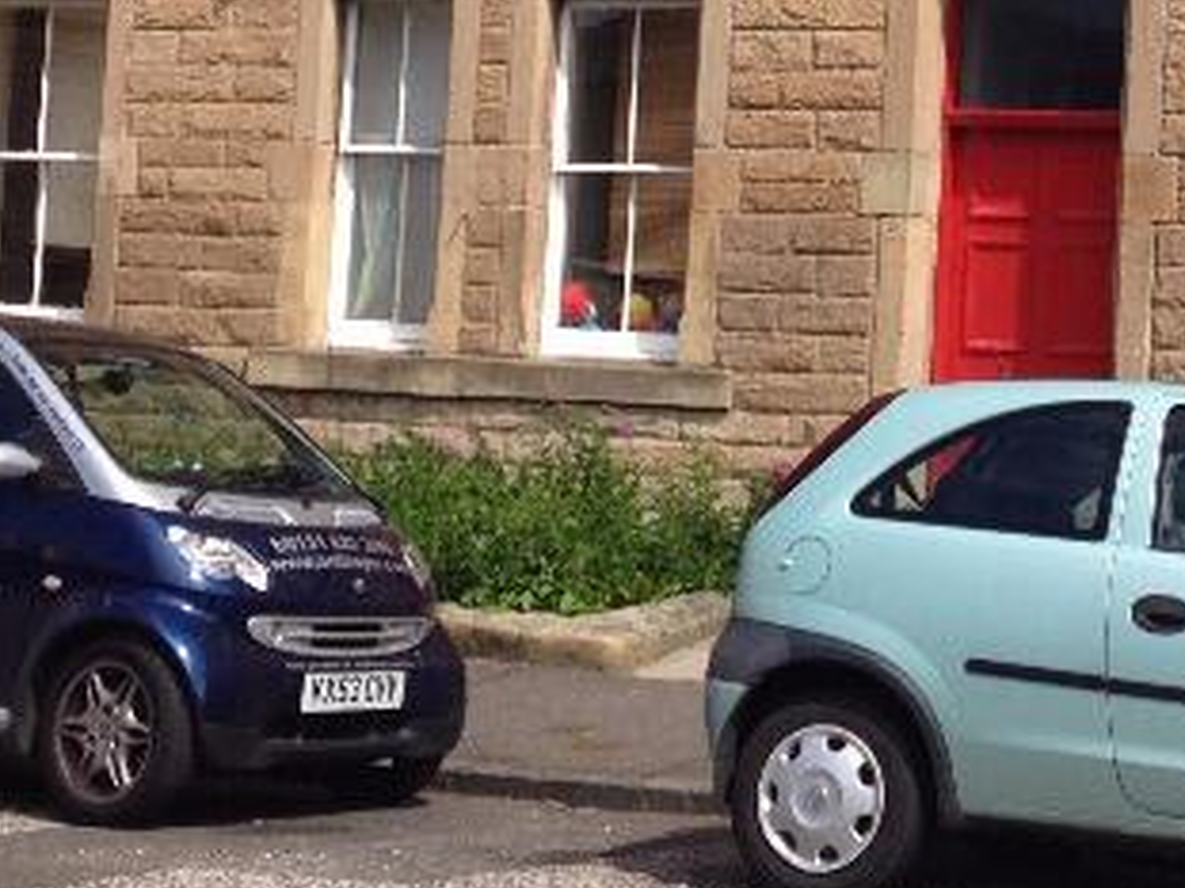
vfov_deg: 16.1
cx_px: 1059
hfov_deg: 21.3
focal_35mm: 90
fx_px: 3080
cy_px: 42
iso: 50
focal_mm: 4.28
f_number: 2.4
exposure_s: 1/1972
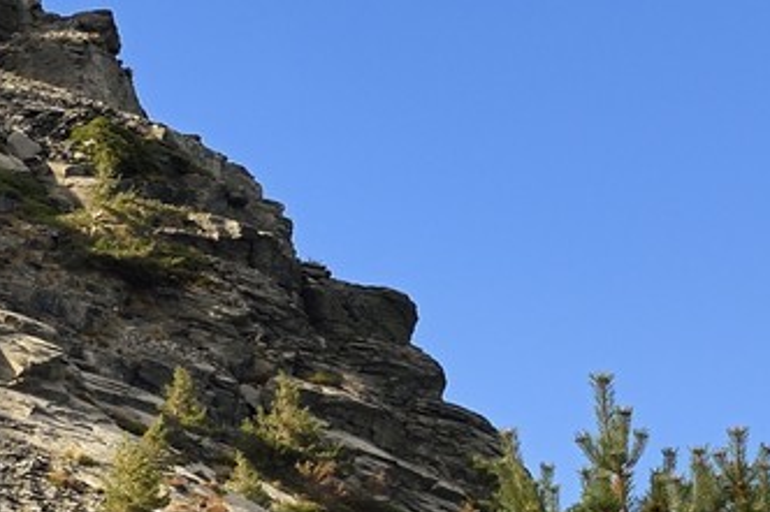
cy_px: 528
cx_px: -953
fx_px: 5772
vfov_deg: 5.1
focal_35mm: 270
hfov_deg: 7.2
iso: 200
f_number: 10
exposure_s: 1/250
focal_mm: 56
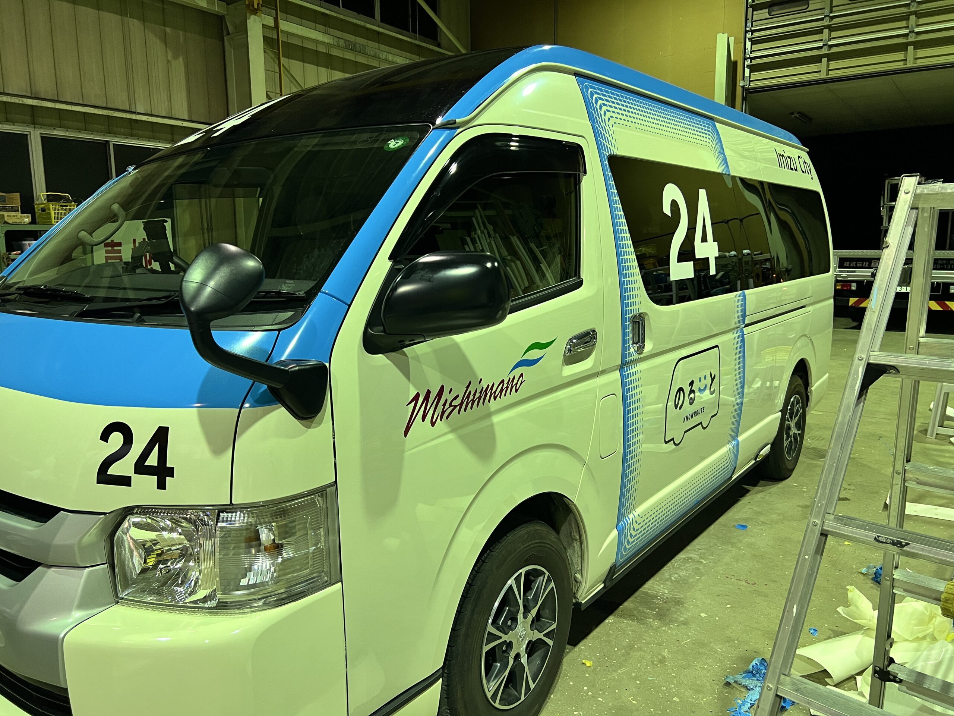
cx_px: 477
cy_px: 358
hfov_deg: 67.3
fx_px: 717
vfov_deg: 53.1
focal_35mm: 26
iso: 250
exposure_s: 1/60
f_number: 1.5
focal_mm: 5.7
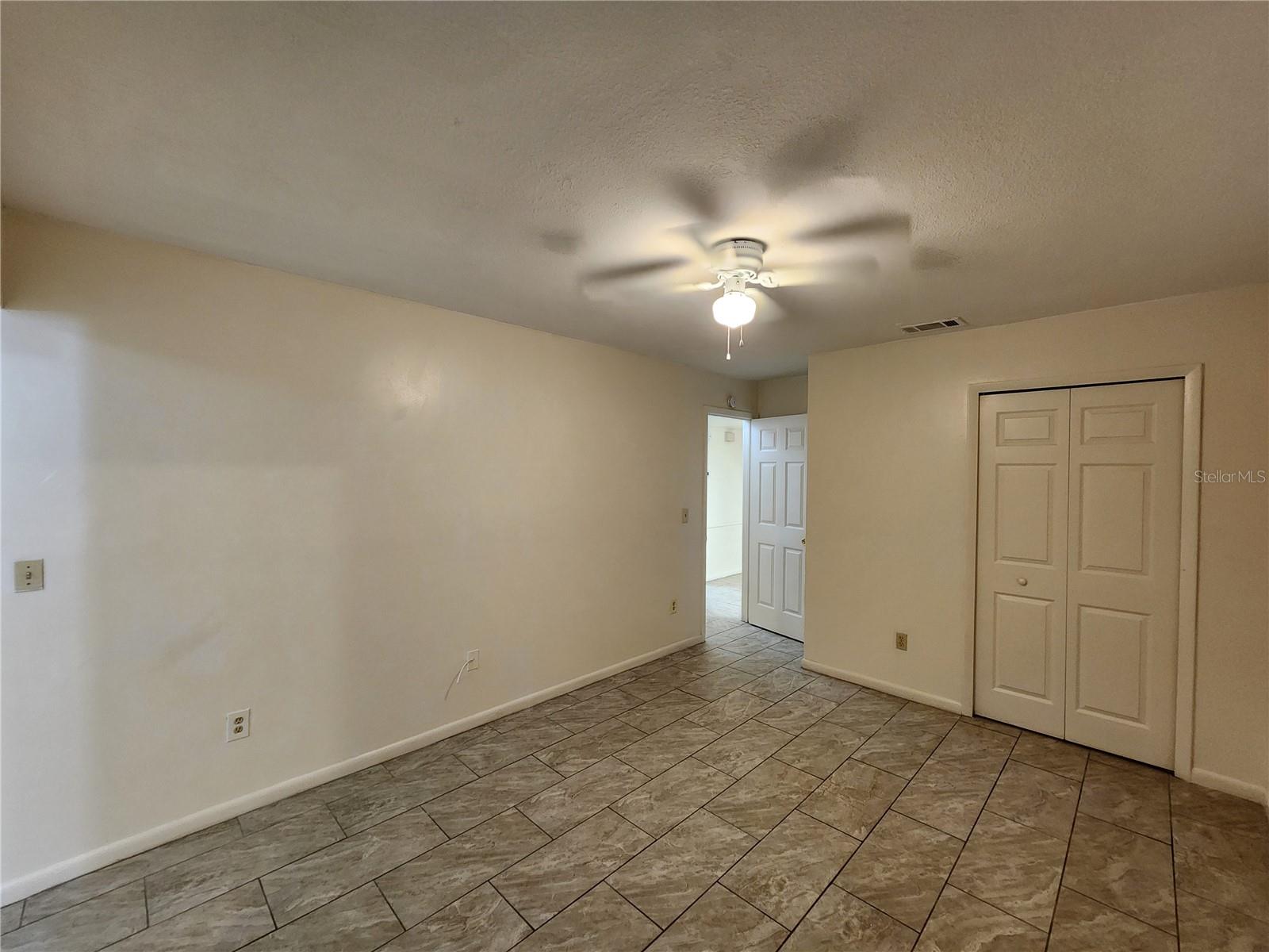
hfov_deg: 106.2
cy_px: 476
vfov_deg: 89.9
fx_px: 477
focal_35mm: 13
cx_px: 634
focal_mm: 2.2
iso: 320
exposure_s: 1/40
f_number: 2.2
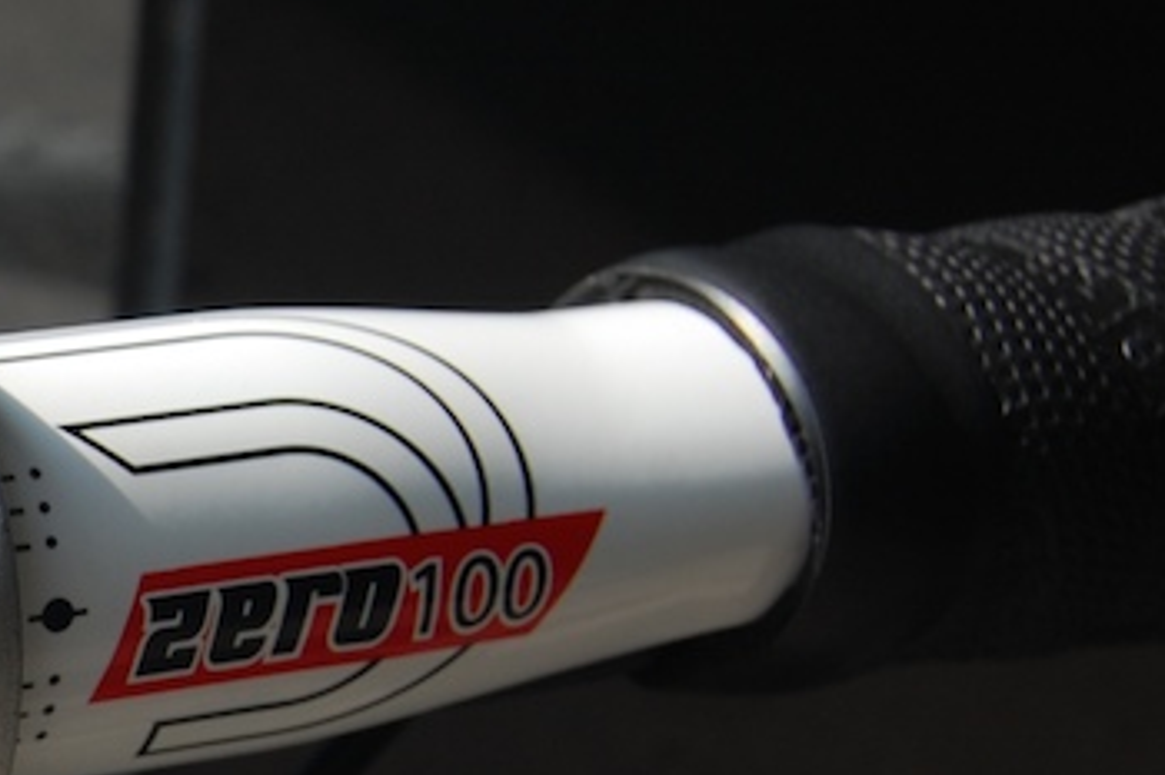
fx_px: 3978
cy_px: 674
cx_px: -366
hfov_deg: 15.8
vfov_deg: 11.1
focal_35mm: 123
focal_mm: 28
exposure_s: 1/250
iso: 200
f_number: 8
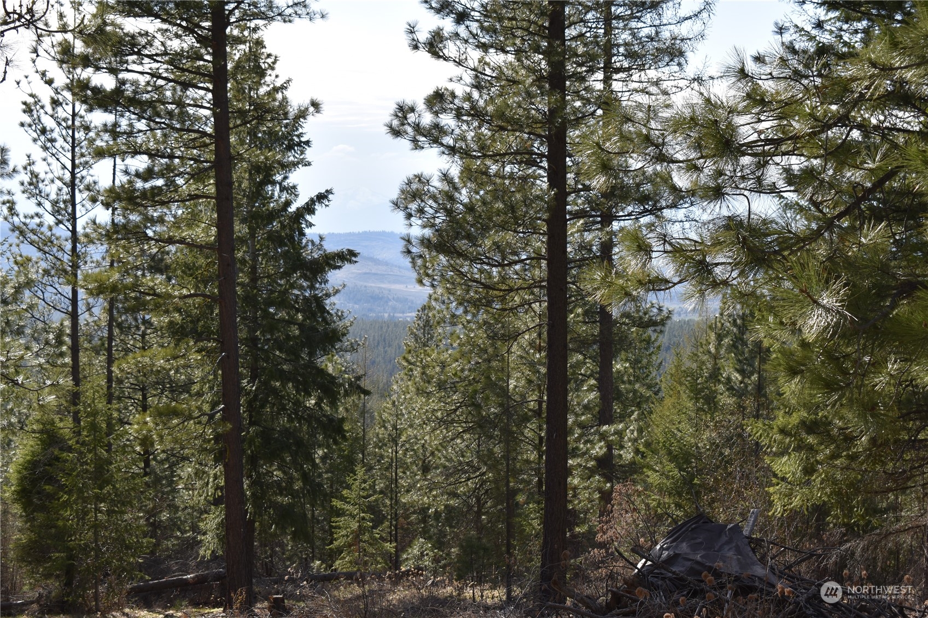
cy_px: 309
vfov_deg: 20.2
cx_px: 464
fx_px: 1740
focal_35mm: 68
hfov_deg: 29.9
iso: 100
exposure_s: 1/200
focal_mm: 45
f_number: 8
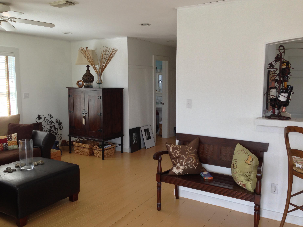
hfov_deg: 55.4
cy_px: 114
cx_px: 152
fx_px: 289
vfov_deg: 42.9
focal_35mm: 33
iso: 50
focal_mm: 4.13
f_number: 2.4
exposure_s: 1/30
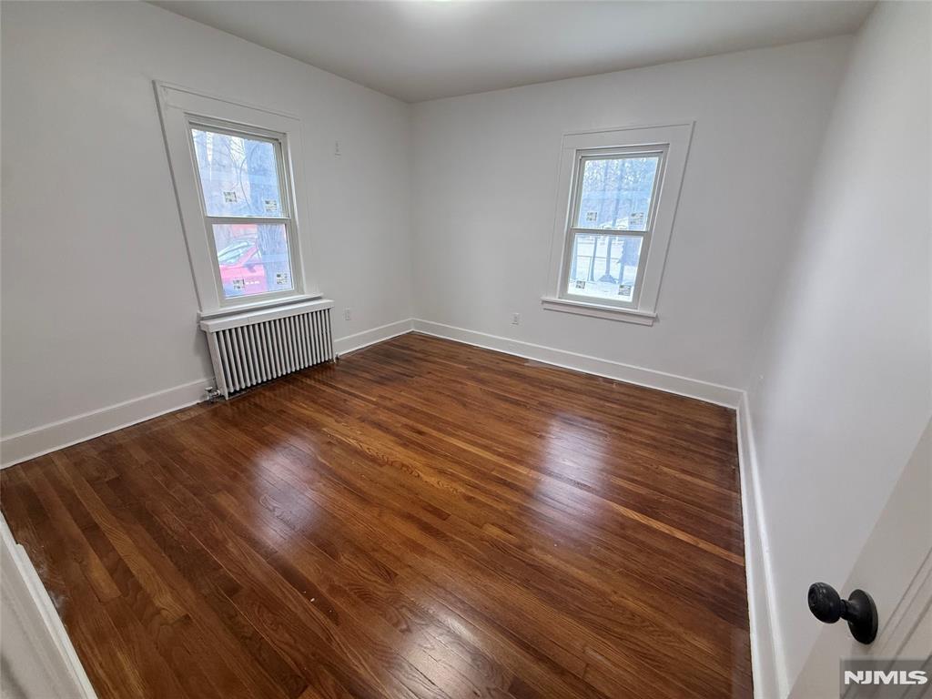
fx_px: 377
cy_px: 350
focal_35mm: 14
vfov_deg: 85.7
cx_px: 466
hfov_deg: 102.1
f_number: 2.2
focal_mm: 2.22
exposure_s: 1/120
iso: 250
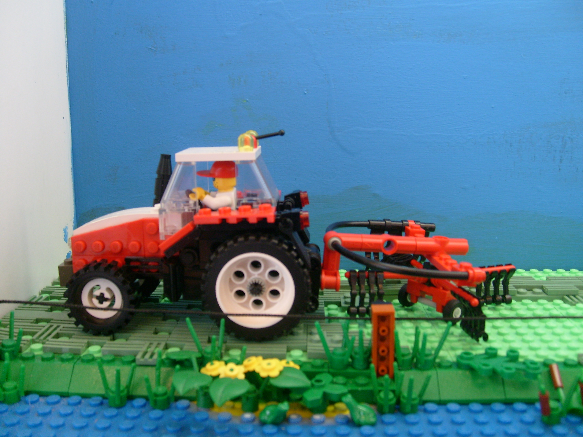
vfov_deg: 40.7
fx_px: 589
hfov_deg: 52.6
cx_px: 292
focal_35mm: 35
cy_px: 218
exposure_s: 1/45
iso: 120
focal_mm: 5.8
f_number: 2.8
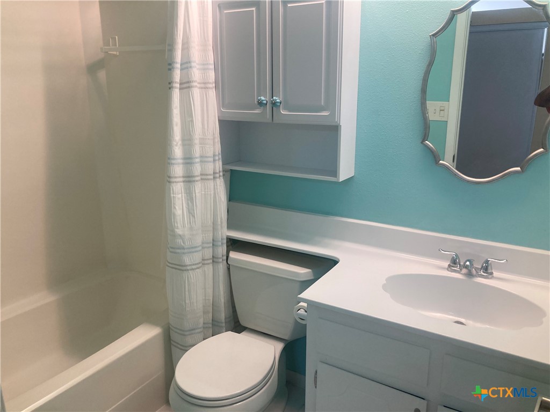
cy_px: 206
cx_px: 275
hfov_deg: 63.4
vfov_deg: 49.7
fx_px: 445
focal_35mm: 28
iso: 64
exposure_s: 1/60
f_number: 1.8
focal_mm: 3.99
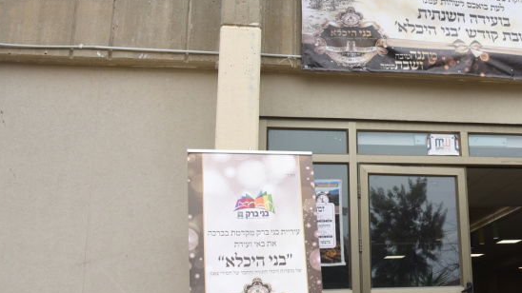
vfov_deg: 25.4
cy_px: 151
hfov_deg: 41.1
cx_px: 448
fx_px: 650
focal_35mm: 47
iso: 400
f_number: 11
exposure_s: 1/100
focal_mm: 24
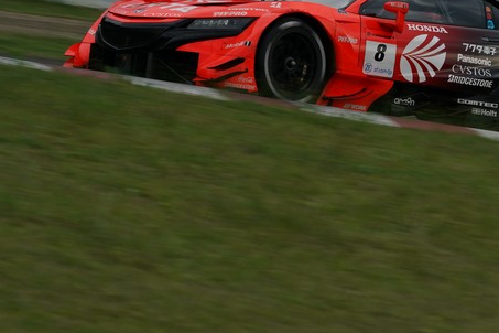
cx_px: 336
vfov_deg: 3.7
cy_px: 202
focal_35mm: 372
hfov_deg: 5.5
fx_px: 5156
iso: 400
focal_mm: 234
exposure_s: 1/250
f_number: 13
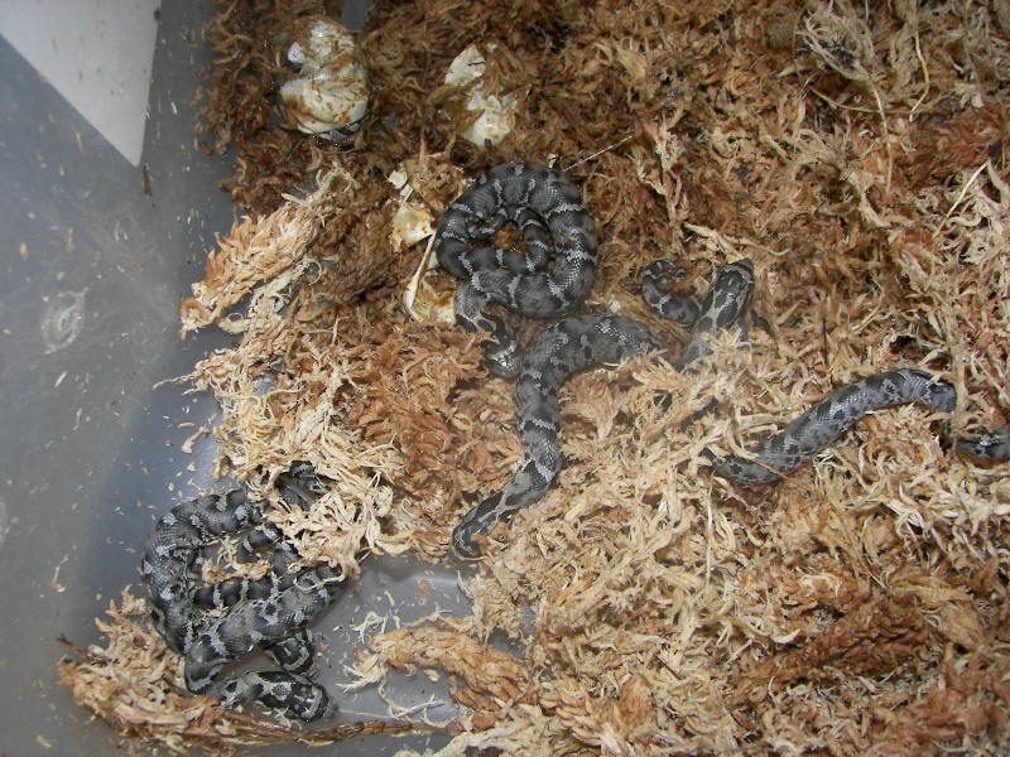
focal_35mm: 36
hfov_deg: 51.4
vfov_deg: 39.7
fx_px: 1050
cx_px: 505
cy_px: 378
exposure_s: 1/30
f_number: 2.8
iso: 100
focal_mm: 6
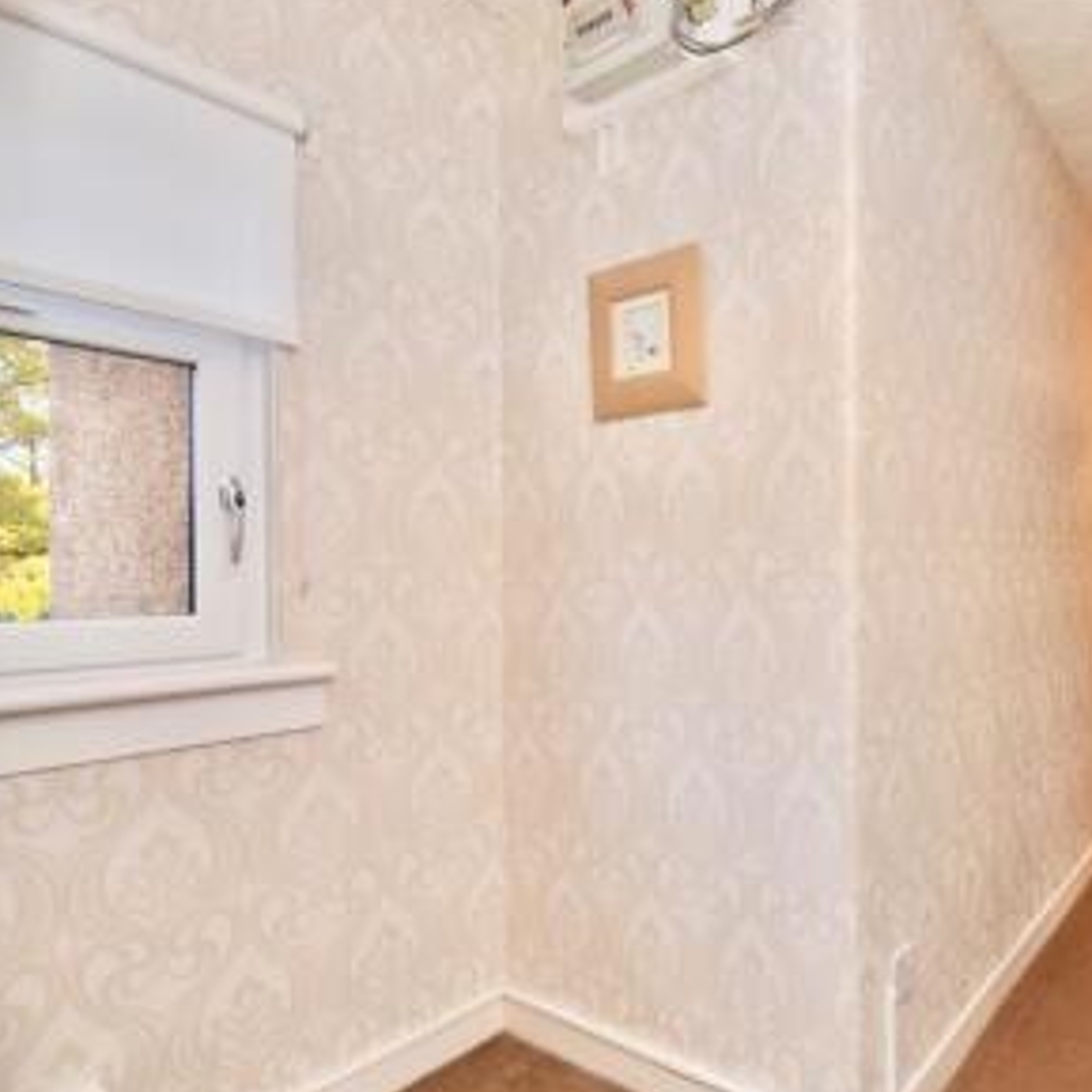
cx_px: 797
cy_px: 576
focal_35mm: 21
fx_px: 749
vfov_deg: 72.1
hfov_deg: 68.2
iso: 800
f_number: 6.3
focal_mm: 10
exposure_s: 1/60
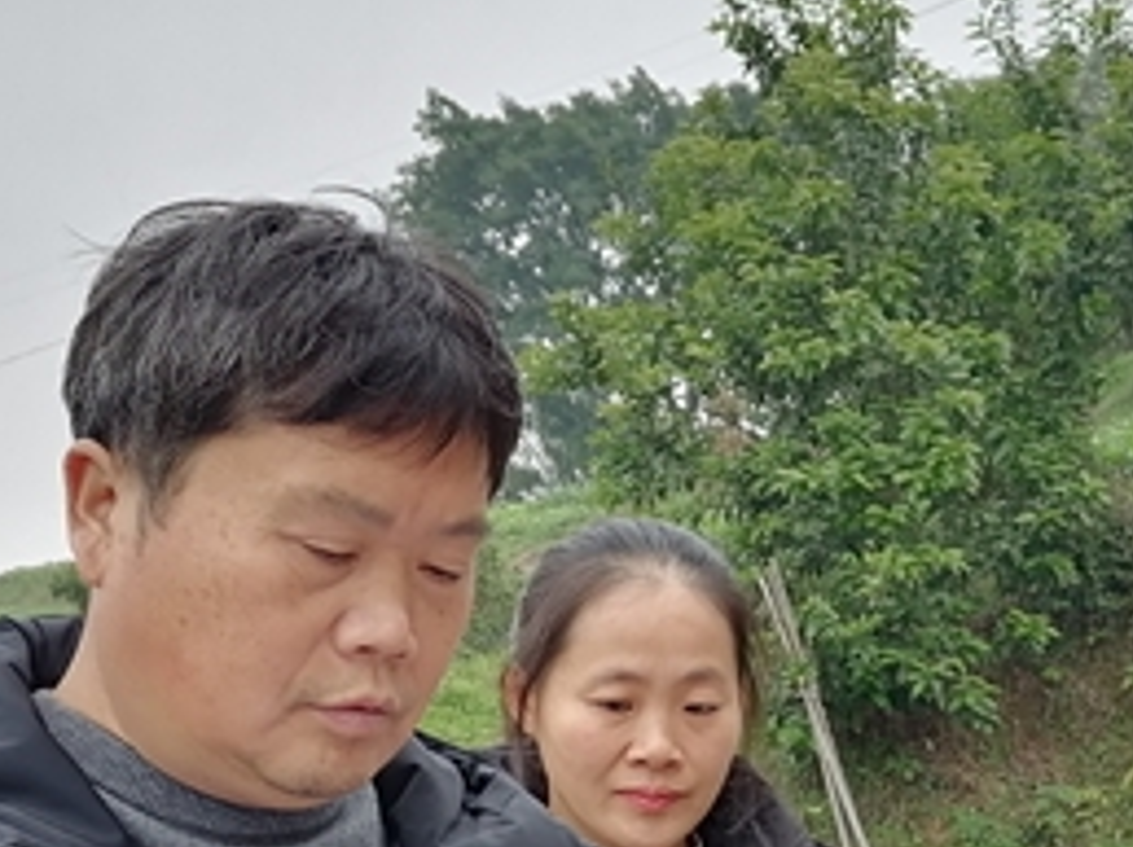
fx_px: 2191
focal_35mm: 67
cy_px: 825
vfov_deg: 21.2
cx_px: 957
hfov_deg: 28.2
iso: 80
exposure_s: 1/100
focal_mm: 5.3
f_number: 1.8
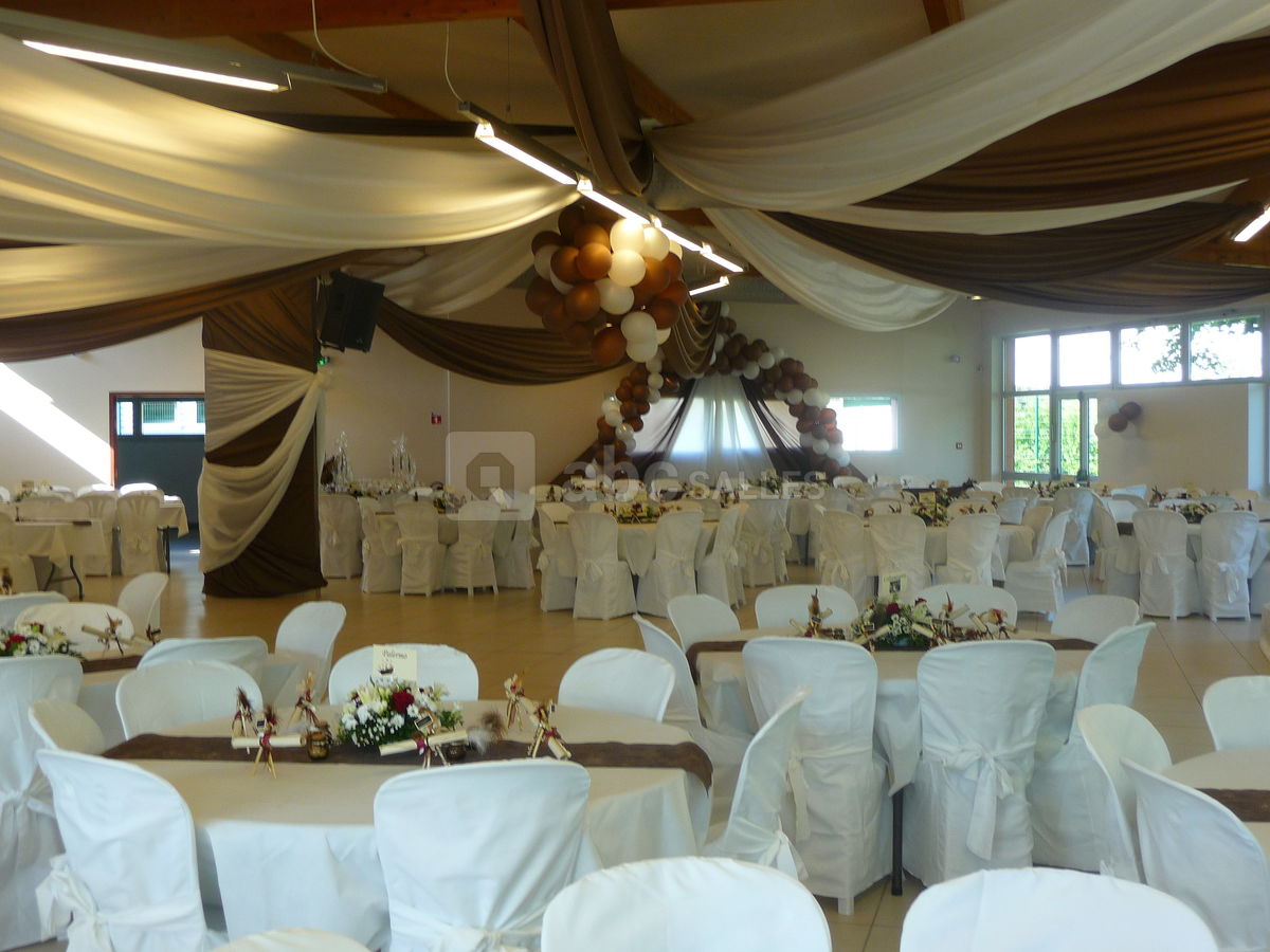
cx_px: 635
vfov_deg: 33.6
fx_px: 1578
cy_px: 476
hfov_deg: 43.9
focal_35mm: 43
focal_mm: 7.1
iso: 100
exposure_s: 1/40
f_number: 4
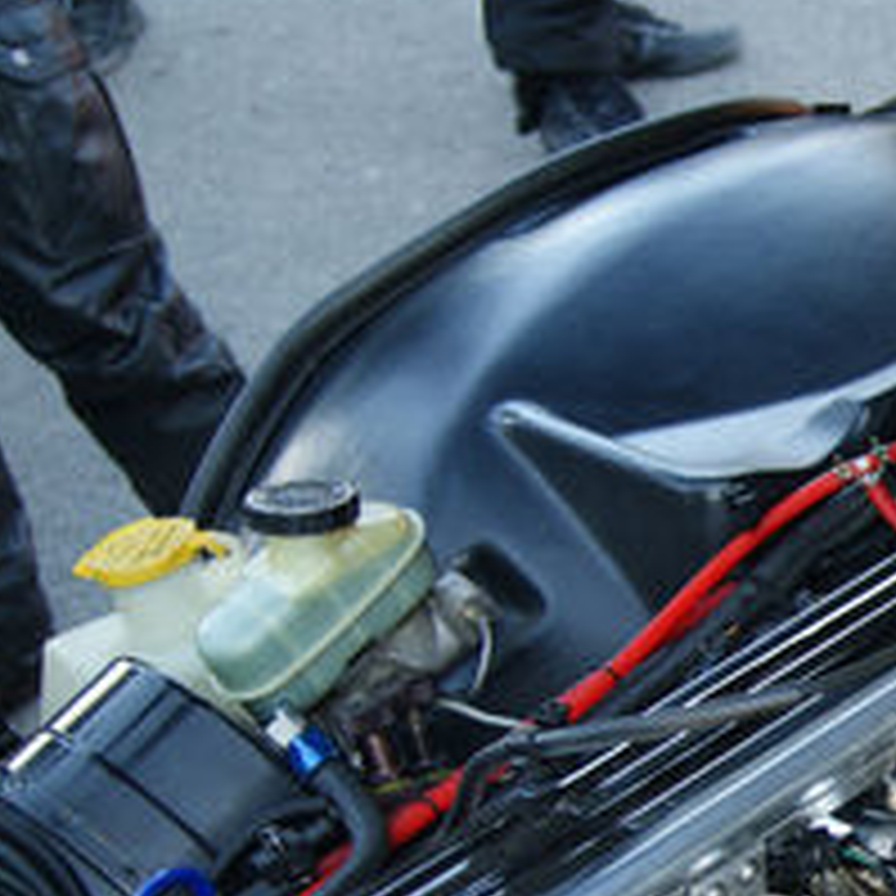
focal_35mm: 115
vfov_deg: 15.0
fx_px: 3368
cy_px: 752
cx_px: 1333
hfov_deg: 14.2
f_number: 4.5
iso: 125
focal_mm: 28
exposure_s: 1/50
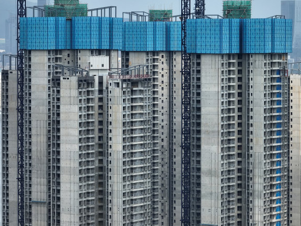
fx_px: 1478
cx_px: 148
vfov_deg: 8.7
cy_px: 117
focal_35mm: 170
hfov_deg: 11.6
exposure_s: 1/50
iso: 100
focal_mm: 29.85
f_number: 4.4
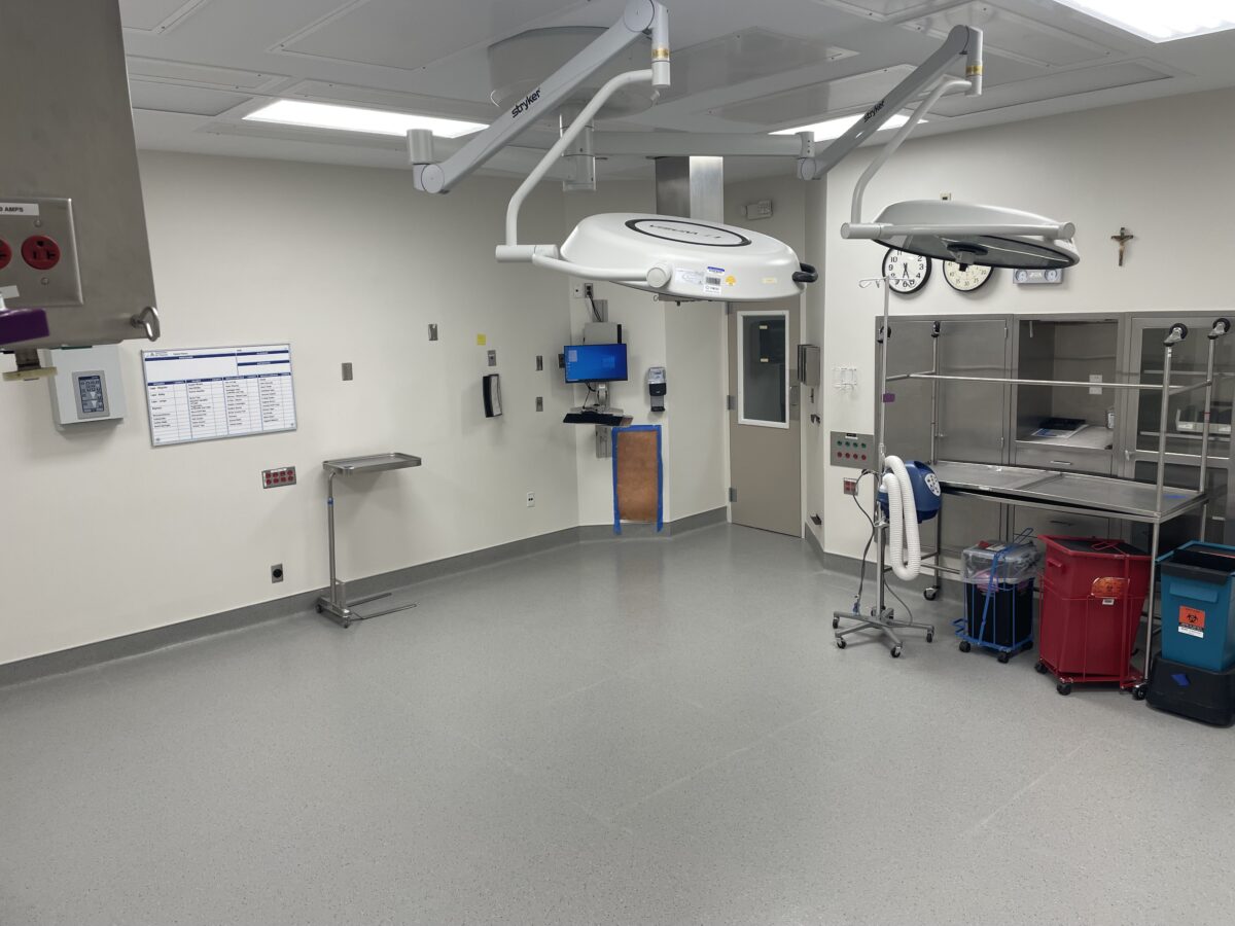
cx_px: 618
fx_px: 928
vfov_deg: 53.1
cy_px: 463
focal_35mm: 26
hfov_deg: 67.3
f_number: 1.6
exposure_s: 1/273
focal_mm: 4.2
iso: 32
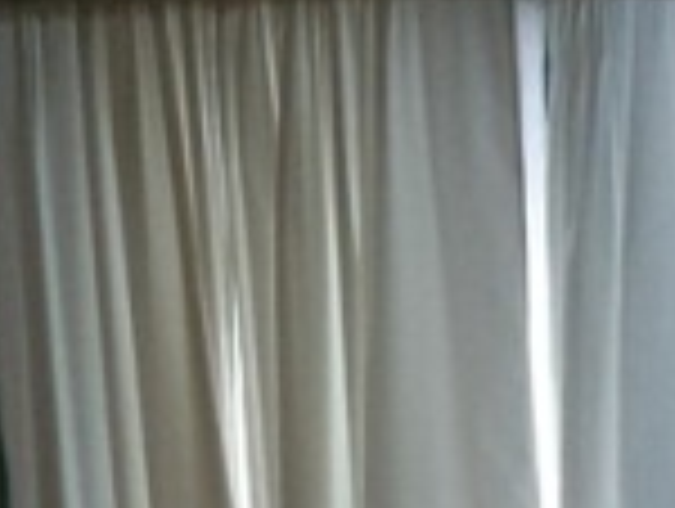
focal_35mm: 165
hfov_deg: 11.4
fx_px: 3223
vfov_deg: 8.5
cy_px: 1074
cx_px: 1048
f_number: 2.2
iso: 100
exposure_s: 1/25
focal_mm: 3.69
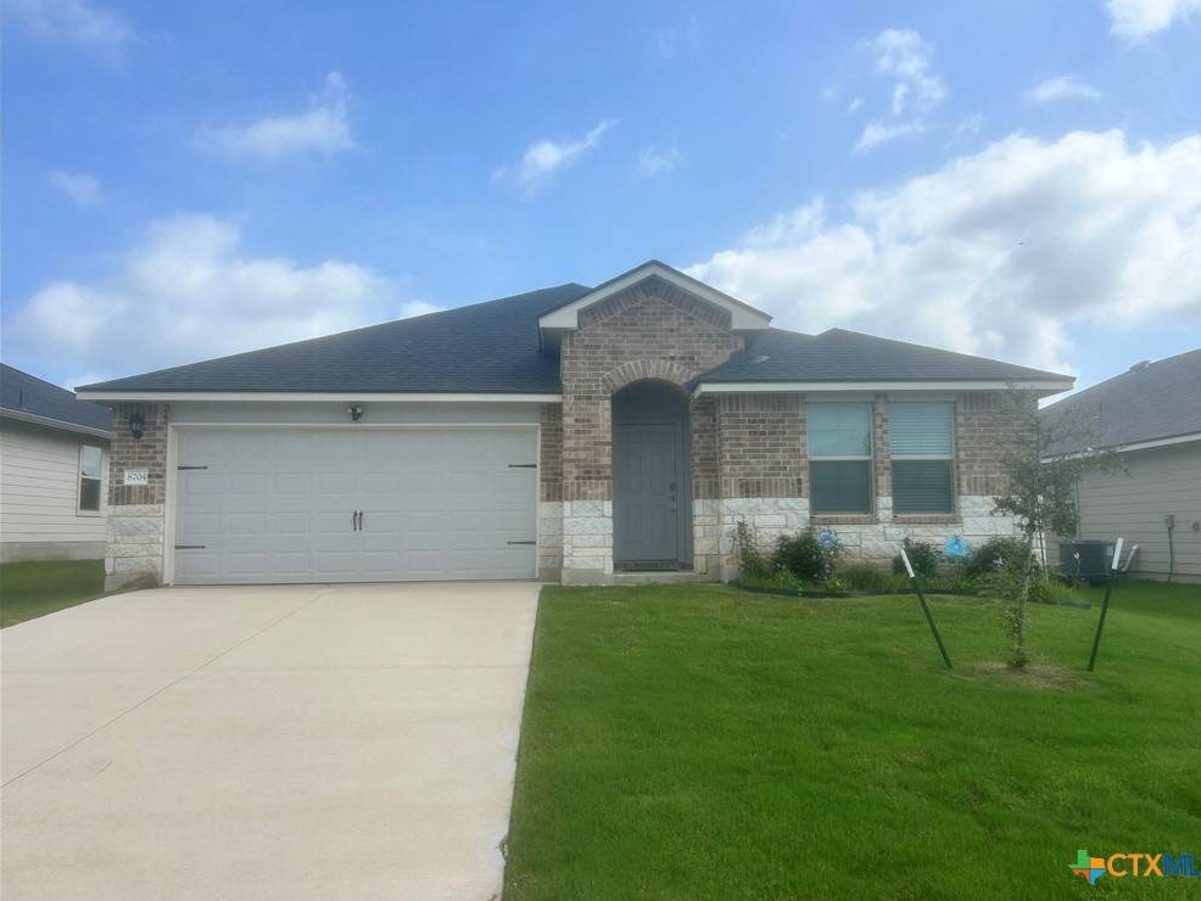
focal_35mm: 27
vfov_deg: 51.4
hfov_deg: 65.3
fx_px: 937
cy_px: 442
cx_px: 622
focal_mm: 5.7
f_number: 1.5
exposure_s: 1/6579
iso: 50
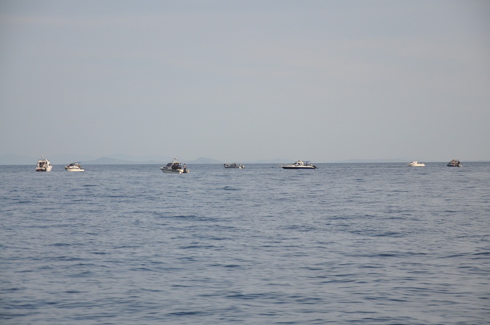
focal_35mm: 128
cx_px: 245
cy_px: 162
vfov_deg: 10.7
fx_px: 1733
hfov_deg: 16.1
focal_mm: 85
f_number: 5.6
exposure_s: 1/500
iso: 400
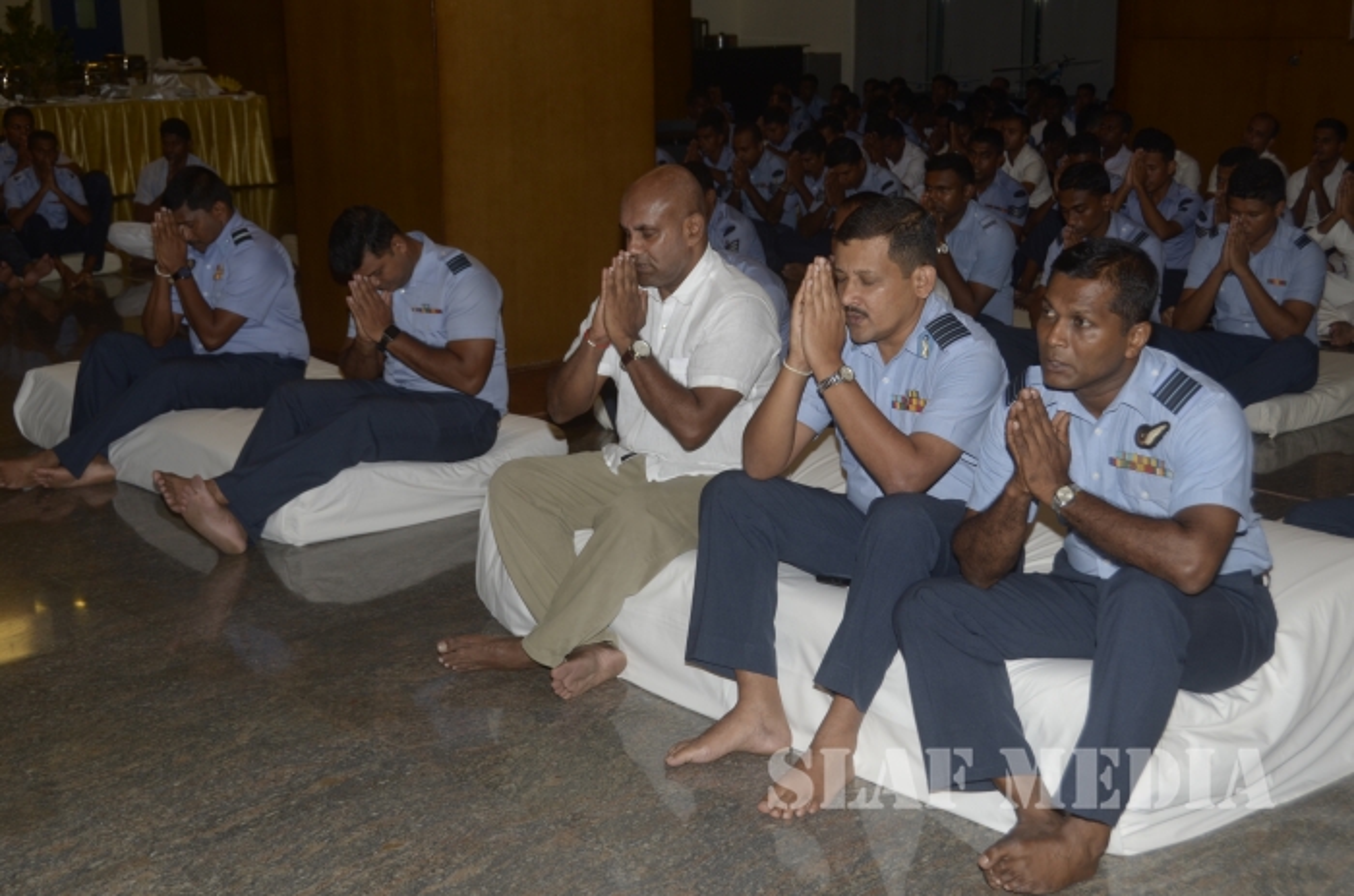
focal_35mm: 48
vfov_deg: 27.9
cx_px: 677
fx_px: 1801
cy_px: 448
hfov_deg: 41.2
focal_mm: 32
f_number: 5
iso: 250
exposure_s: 1/60
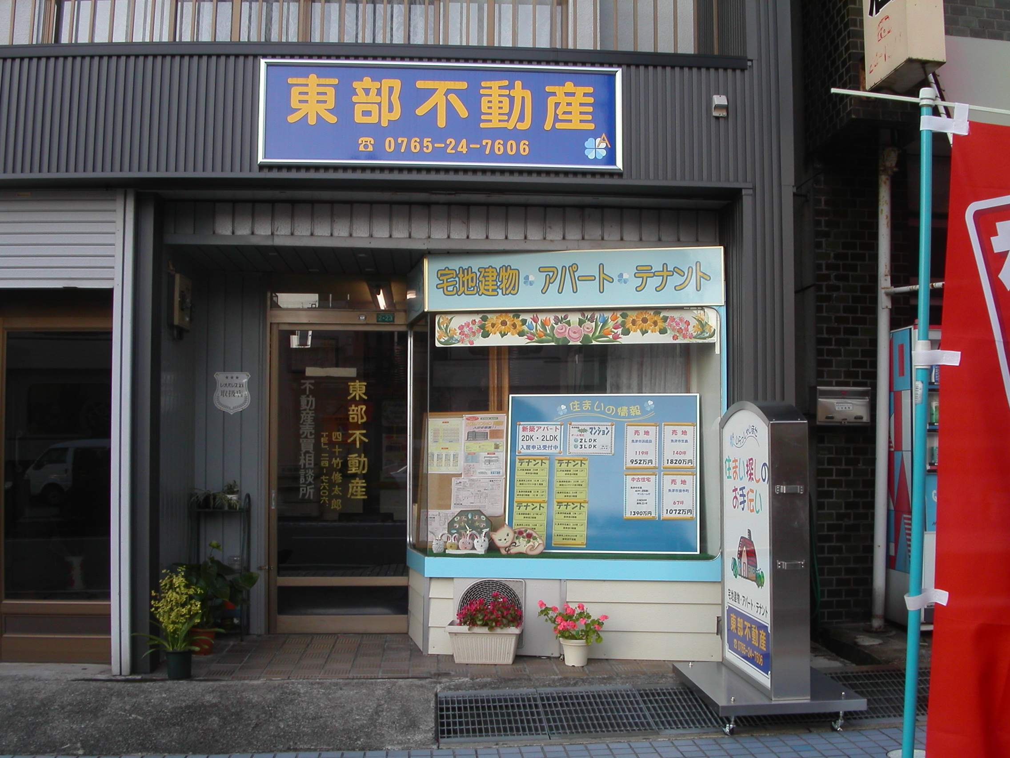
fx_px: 1109
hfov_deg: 49.0
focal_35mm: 38
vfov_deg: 37.7
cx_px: 505
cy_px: 379
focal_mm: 7.8
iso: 100
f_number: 8
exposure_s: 1/60
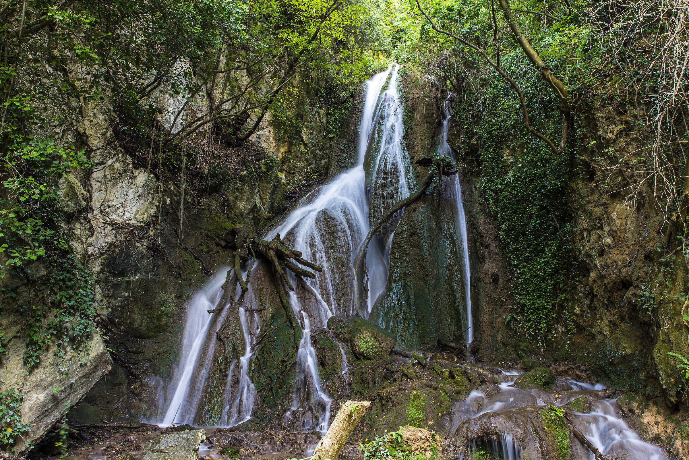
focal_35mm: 28
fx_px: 536
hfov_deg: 65.5
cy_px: 230
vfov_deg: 46.4
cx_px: 344
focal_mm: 28
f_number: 11
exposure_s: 1.6
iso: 100
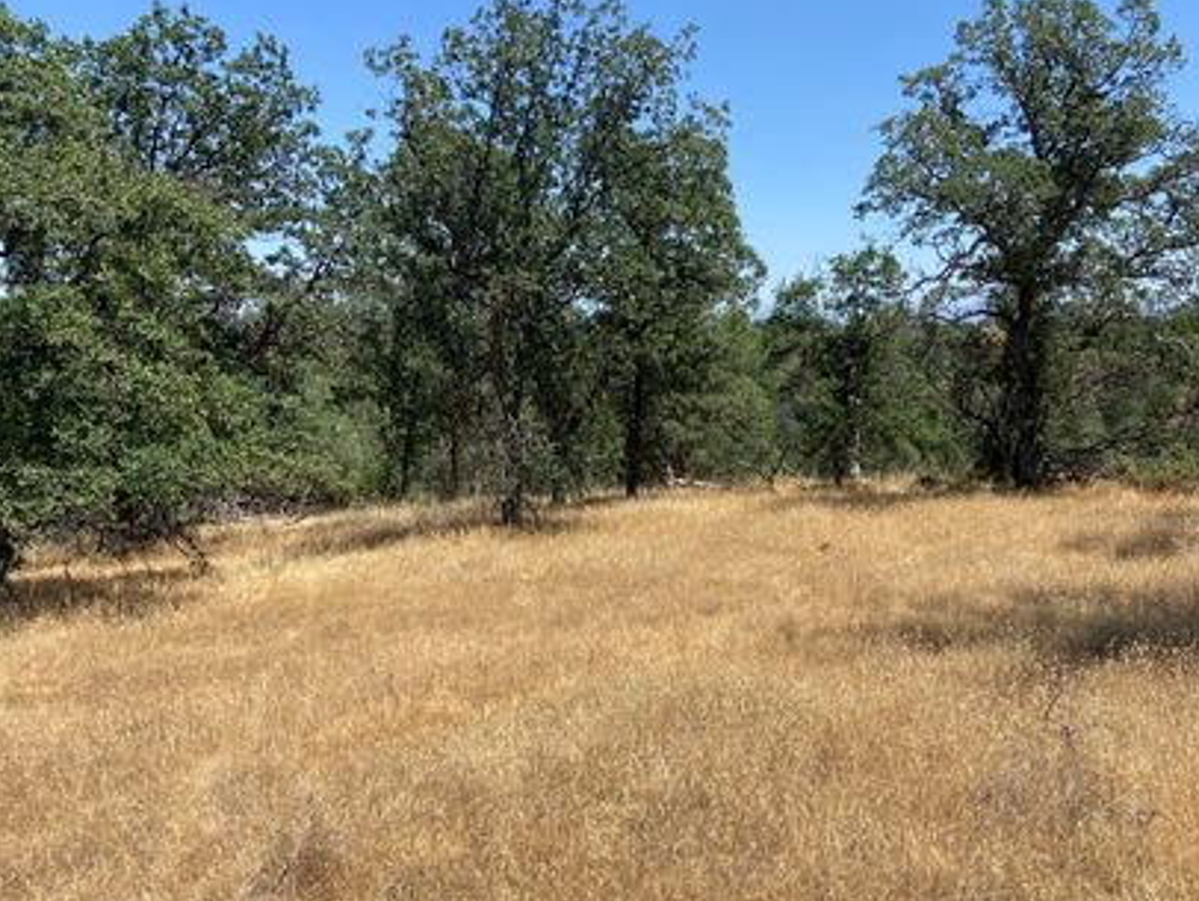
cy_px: 474
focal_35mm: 32
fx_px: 1109
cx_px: 735
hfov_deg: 56.2
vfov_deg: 44.2
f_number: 1.8
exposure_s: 1/1996
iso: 32
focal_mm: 4.25
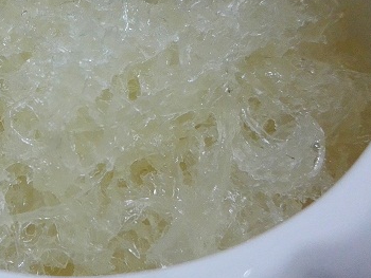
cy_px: 120
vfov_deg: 25.2
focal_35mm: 58
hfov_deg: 32.4
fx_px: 622
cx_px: 78
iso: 400
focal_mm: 3.8
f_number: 2
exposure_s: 1/33.4
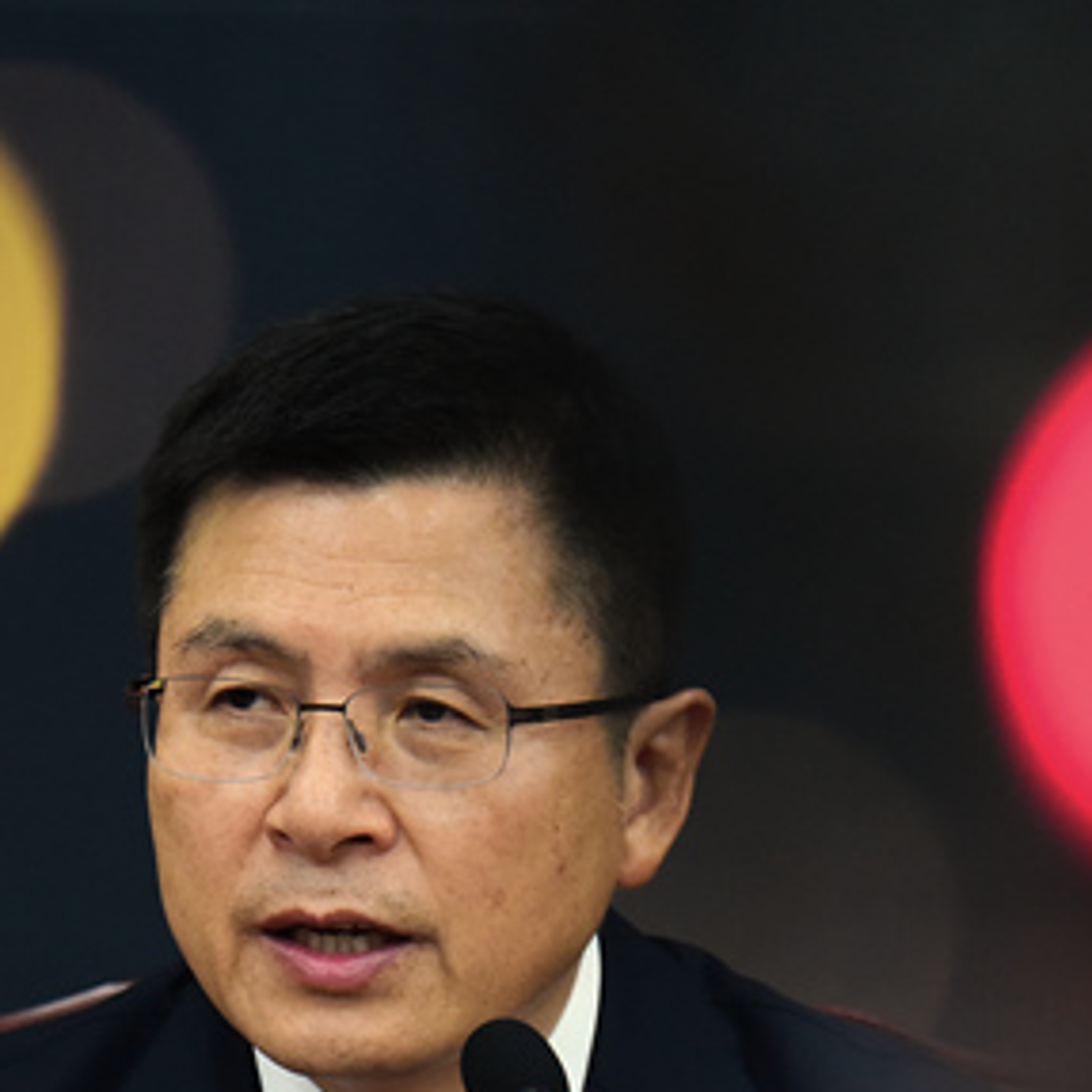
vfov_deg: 3.9
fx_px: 16239
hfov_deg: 3.9
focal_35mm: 455
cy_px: 786
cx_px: 517
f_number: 7.1
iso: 3200
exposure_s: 1/250
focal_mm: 240
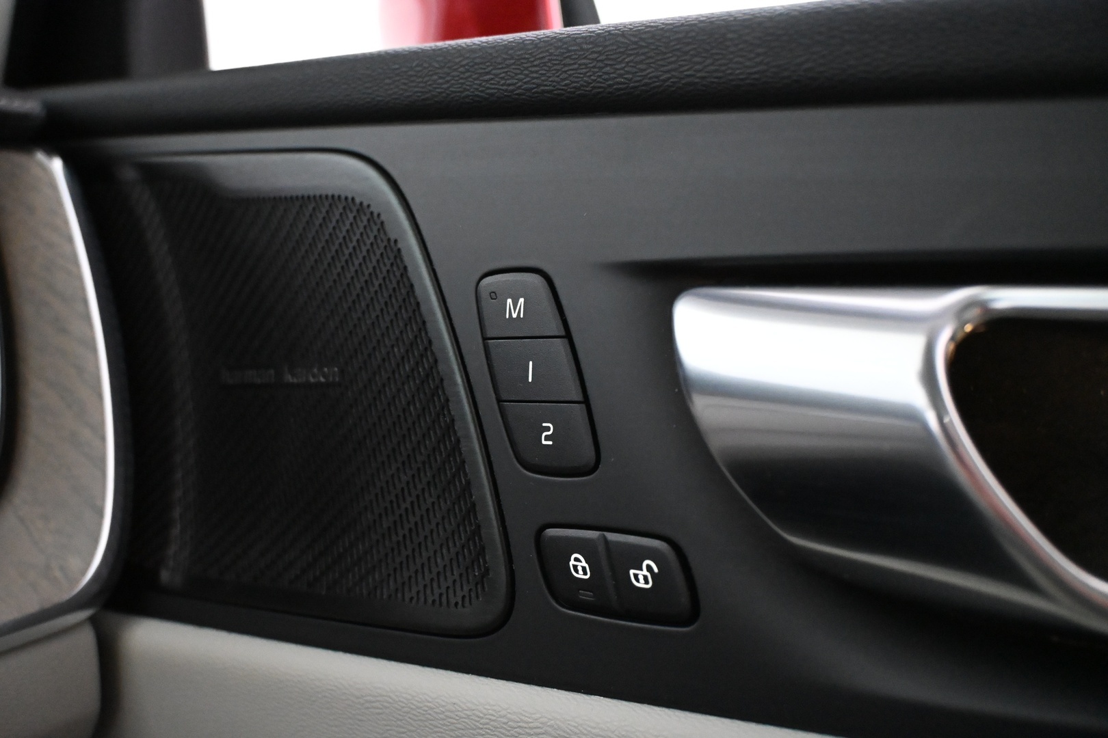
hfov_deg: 56.1
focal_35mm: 34
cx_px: 554
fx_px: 1039
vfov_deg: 39.1
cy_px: 369
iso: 7200
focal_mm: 22.5
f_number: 4
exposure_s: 1/60
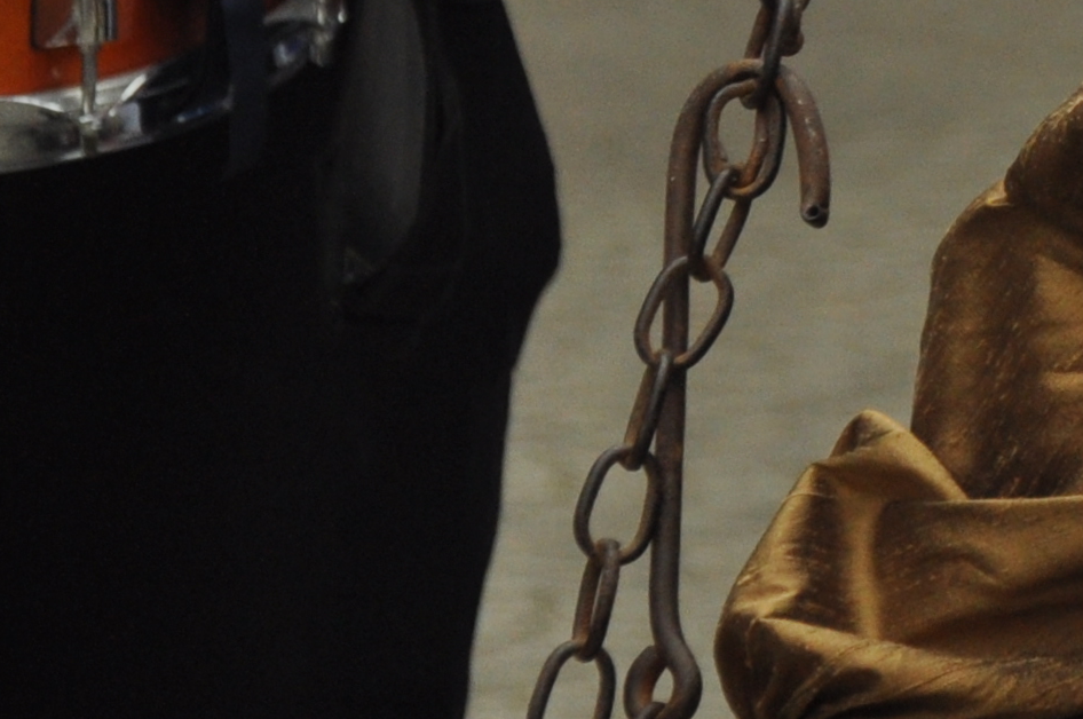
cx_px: 2321
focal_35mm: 476
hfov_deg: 4.3
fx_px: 14300
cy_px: -830
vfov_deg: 2.9
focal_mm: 70
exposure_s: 1/1000
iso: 640
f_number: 5.6
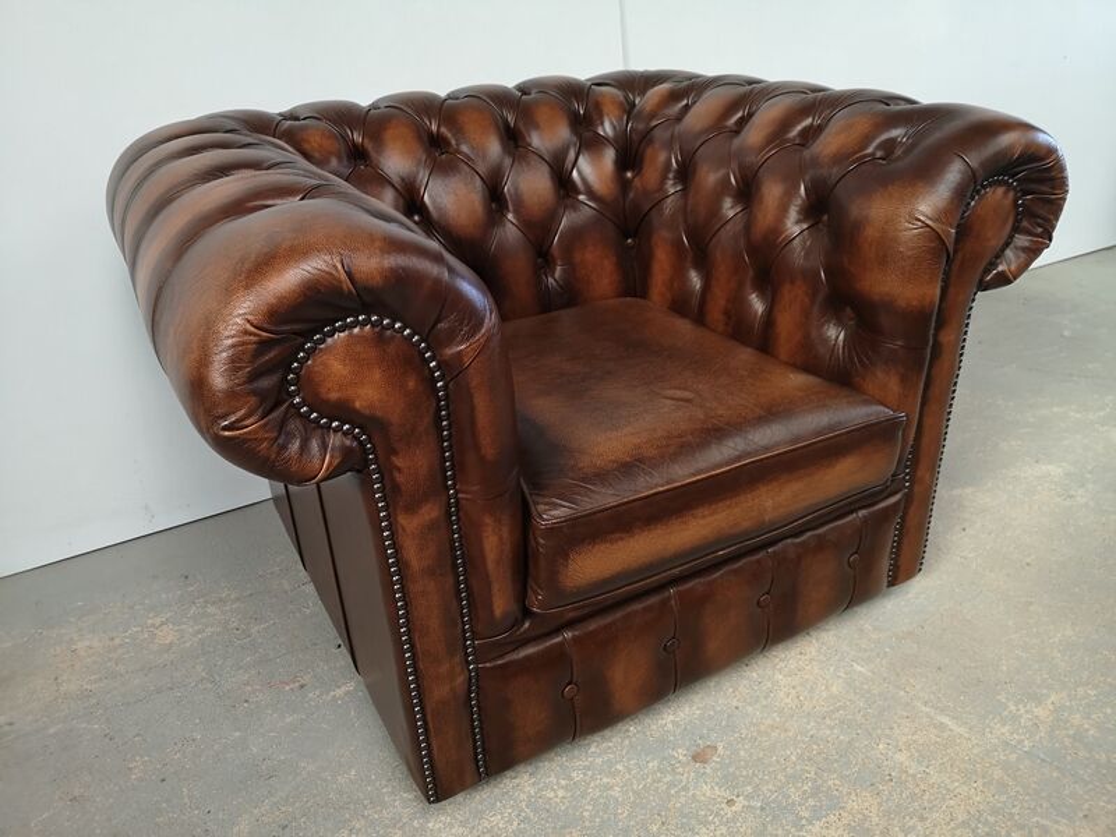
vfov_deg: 51.4
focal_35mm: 27
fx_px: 870
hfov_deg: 65.3
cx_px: 558
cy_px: 418
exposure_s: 1/120
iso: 200
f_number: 1.8
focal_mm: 5.58
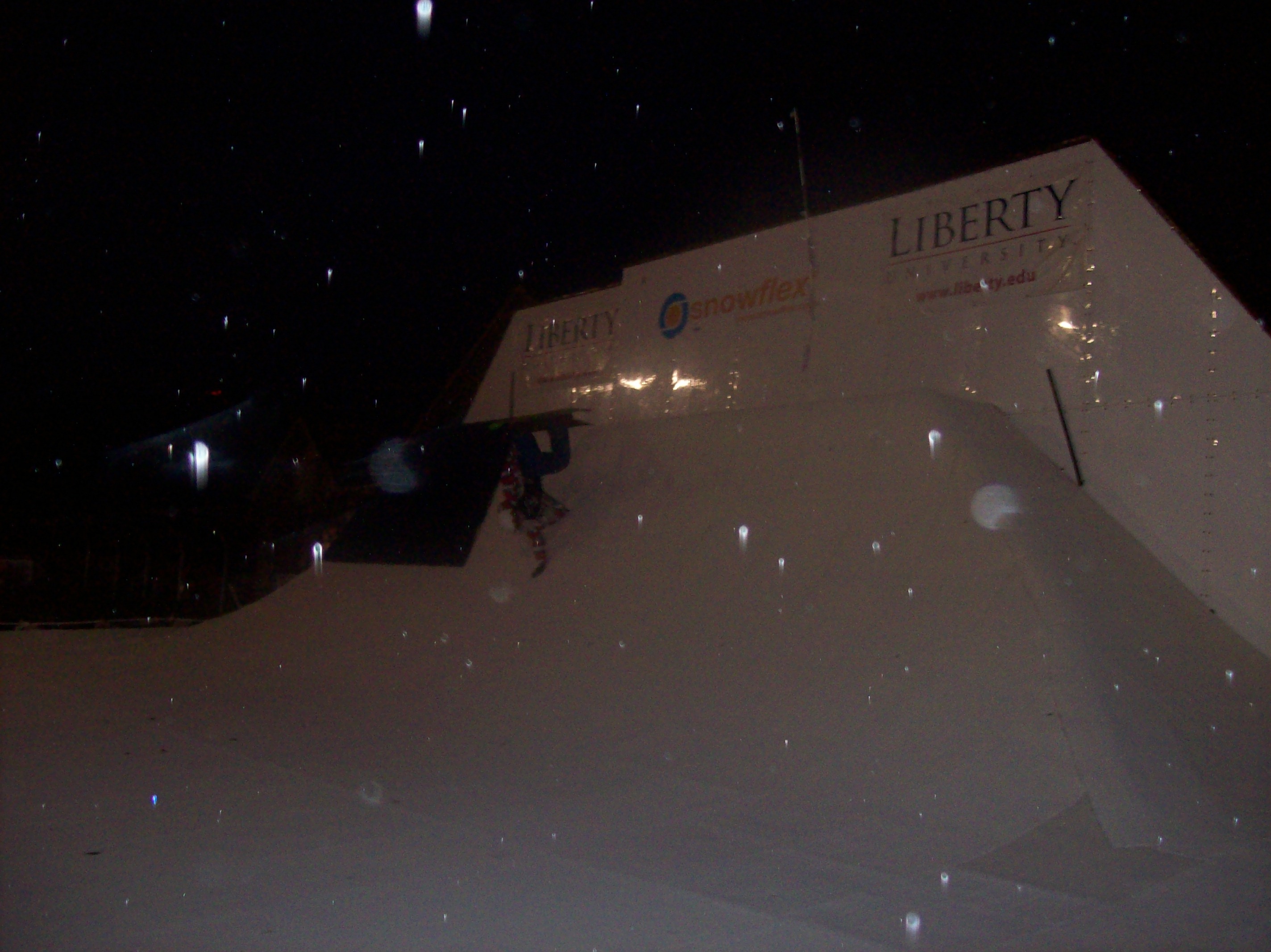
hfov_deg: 51.4
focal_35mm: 36
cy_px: 476
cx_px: 636
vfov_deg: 39.6
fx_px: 1321
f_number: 2.7
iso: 200
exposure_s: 1/64
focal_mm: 6
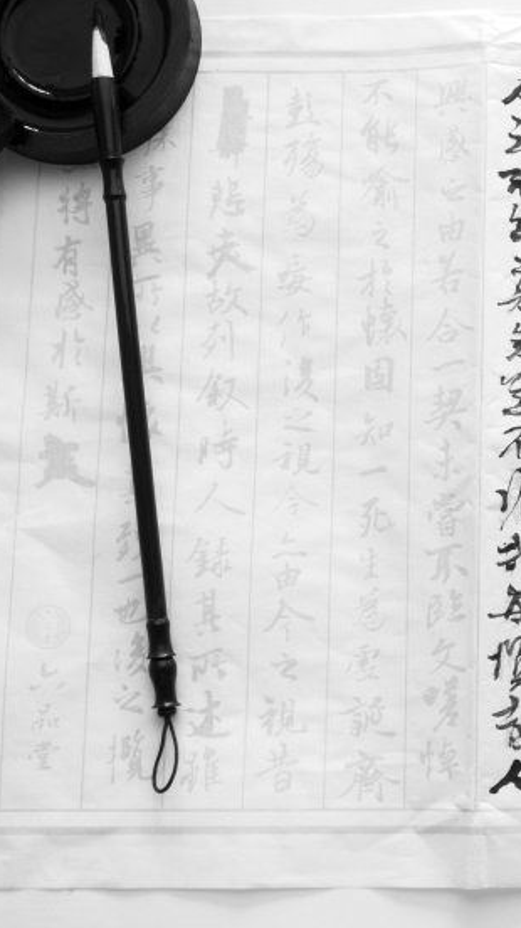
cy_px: 401
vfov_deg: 30.1
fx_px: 1721
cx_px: 622
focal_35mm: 70
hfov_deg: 16.5
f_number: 2.8
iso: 200
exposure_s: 1/80
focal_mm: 13.34
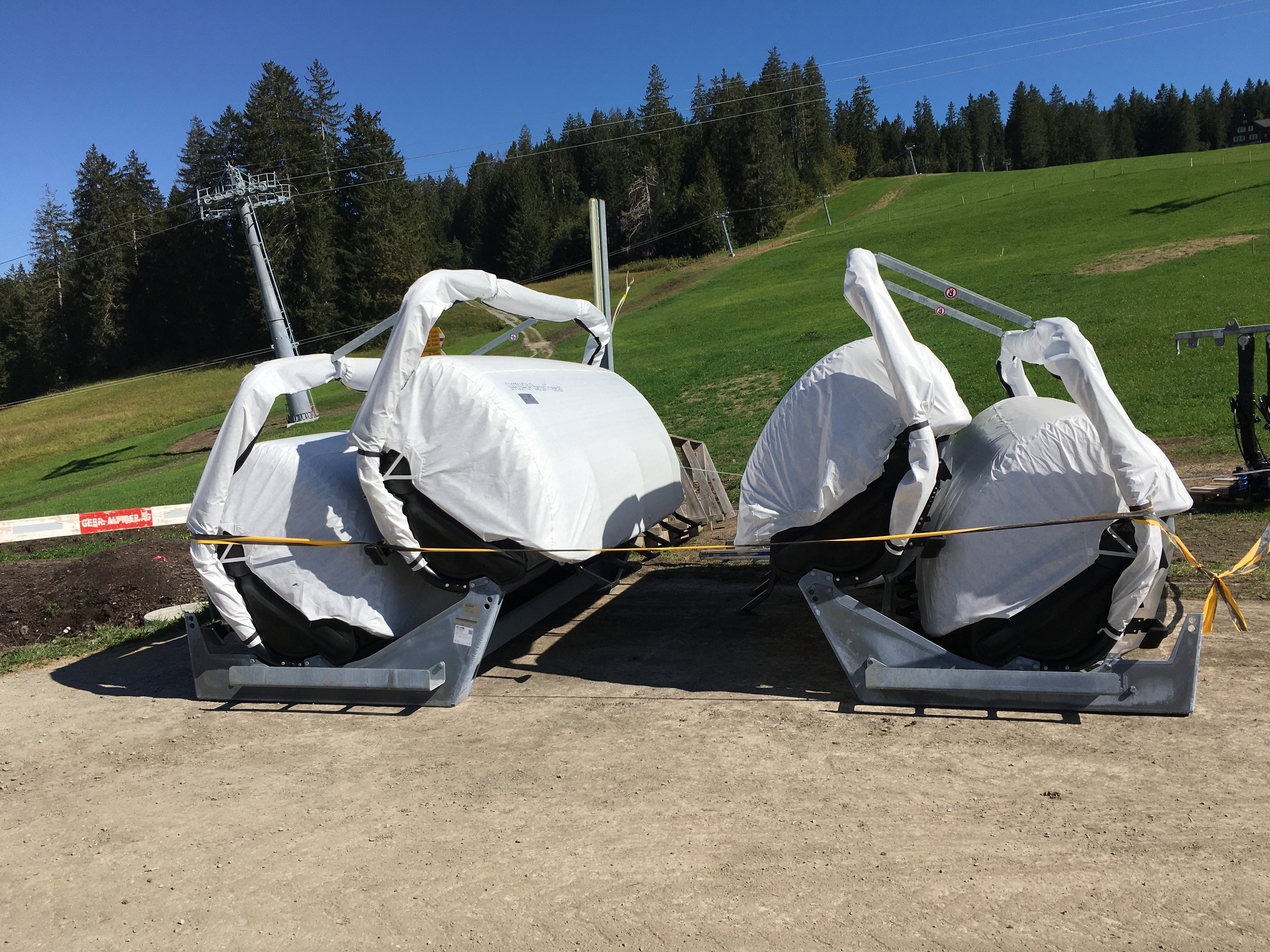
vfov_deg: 48.2
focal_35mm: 29
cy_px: 476
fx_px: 1064
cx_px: 635
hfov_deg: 61.7
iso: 25
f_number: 2.2
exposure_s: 1/2564
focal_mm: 4.15
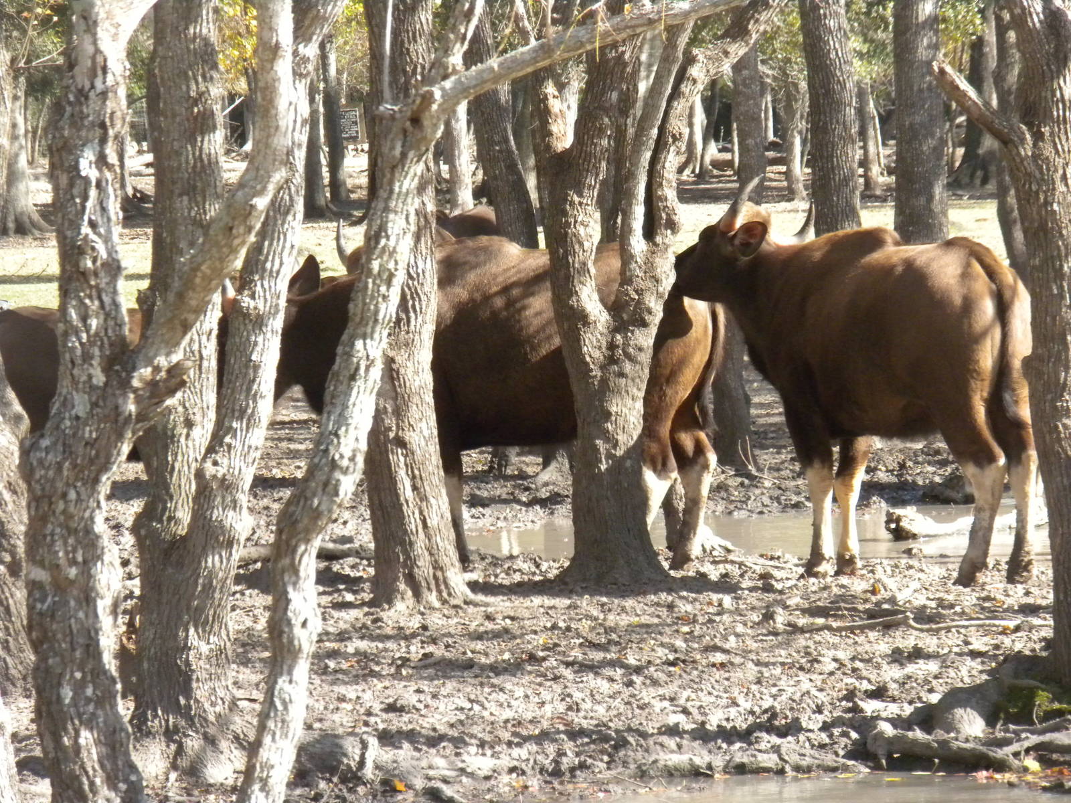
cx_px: 536
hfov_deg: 8.3
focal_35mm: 238
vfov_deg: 6.2
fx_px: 7364
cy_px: 402
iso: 400
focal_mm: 42.1
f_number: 5.2
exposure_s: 1/504
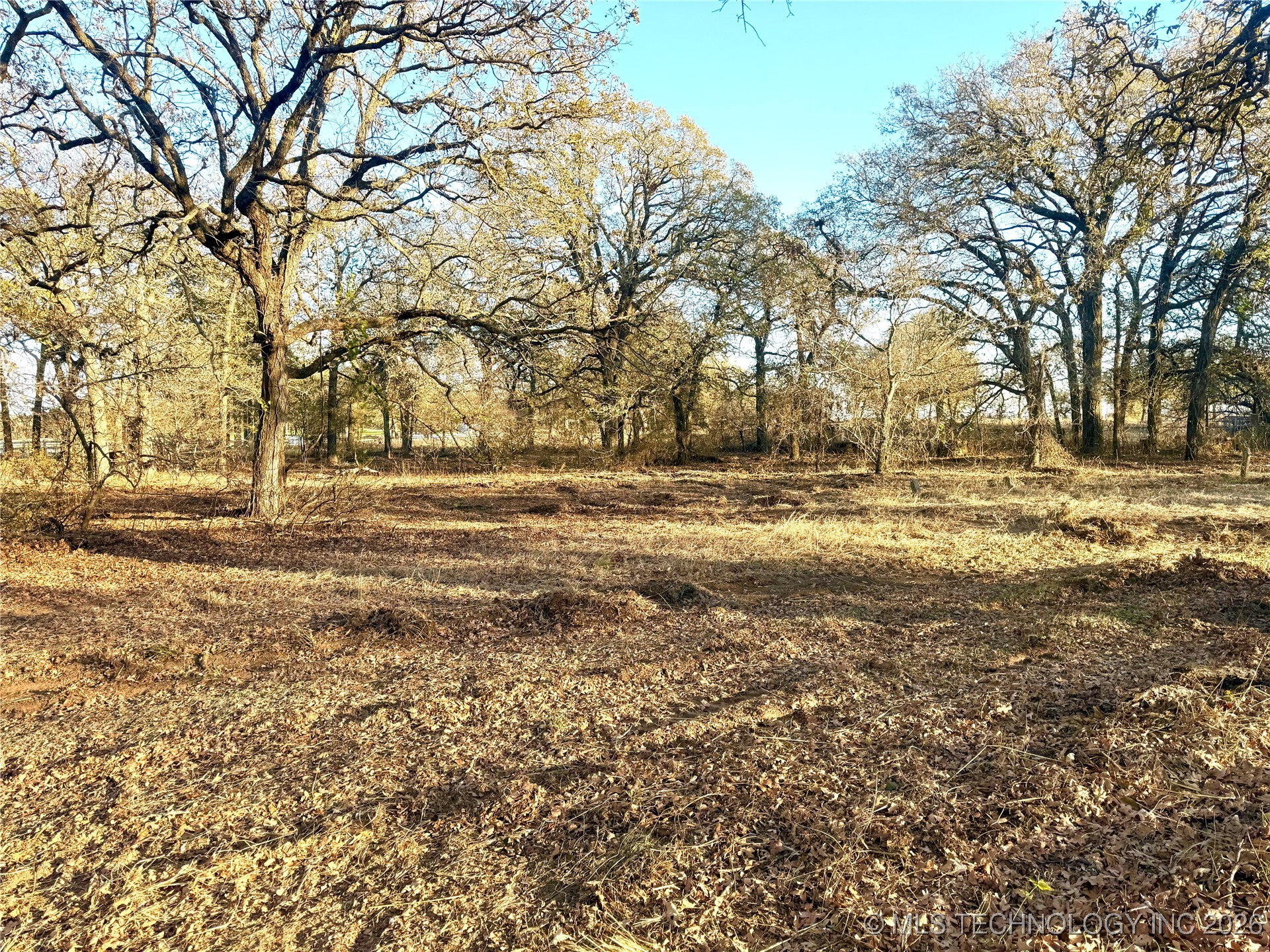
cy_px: 476
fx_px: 881
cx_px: 635
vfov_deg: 56.8
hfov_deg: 71.6
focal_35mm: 24
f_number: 1.78
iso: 80
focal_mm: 6.76
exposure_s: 1/715
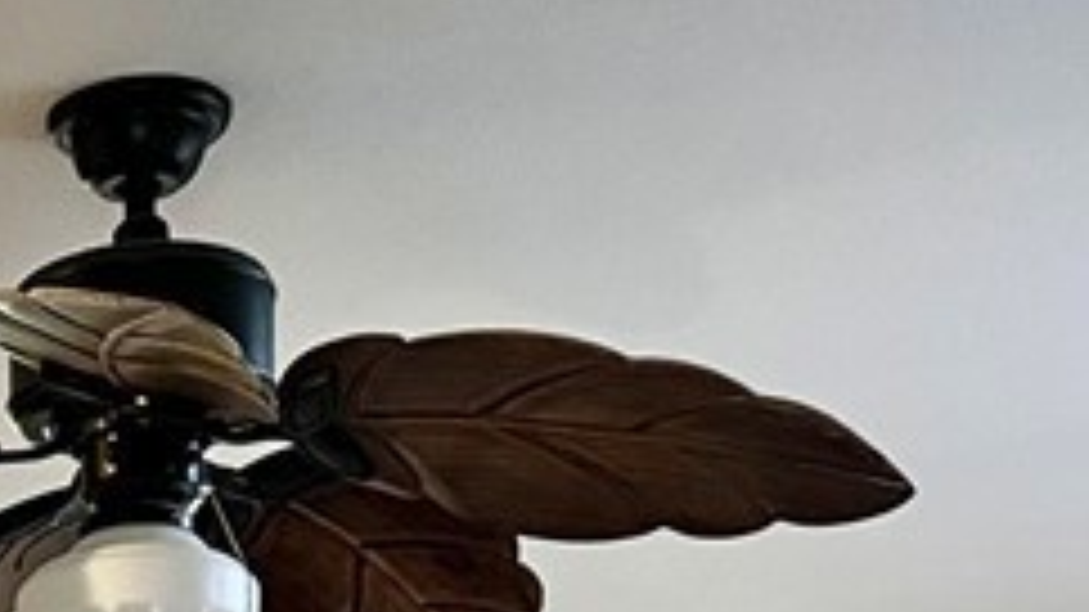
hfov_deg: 16.5
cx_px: -482
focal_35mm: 120
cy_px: 1692
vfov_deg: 8.7
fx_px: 3464
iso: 500
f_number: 1.5
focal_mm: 5.7
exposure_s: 1/40
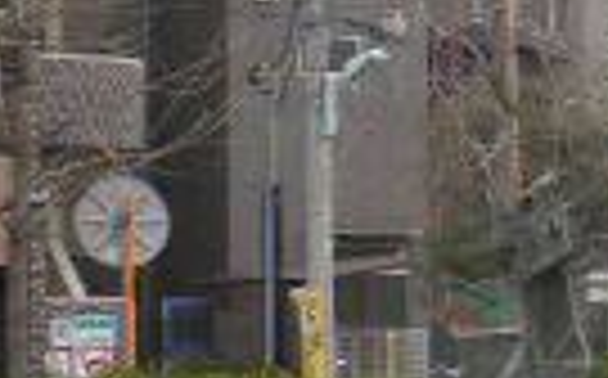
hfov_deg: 15.7
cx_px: 603
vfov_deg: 10.0
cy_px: 135
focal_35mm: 131
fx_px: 2168
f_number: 2.8
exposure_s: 1/125
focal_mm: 4.7
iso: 64
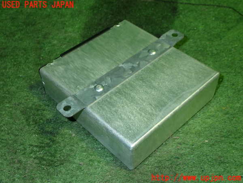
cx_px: 122
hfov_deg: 42.9
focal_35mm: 44
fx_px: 309
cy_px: 92
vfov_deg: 32.9
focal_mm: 7.84
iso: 200
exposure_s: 1/40
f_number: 2.9
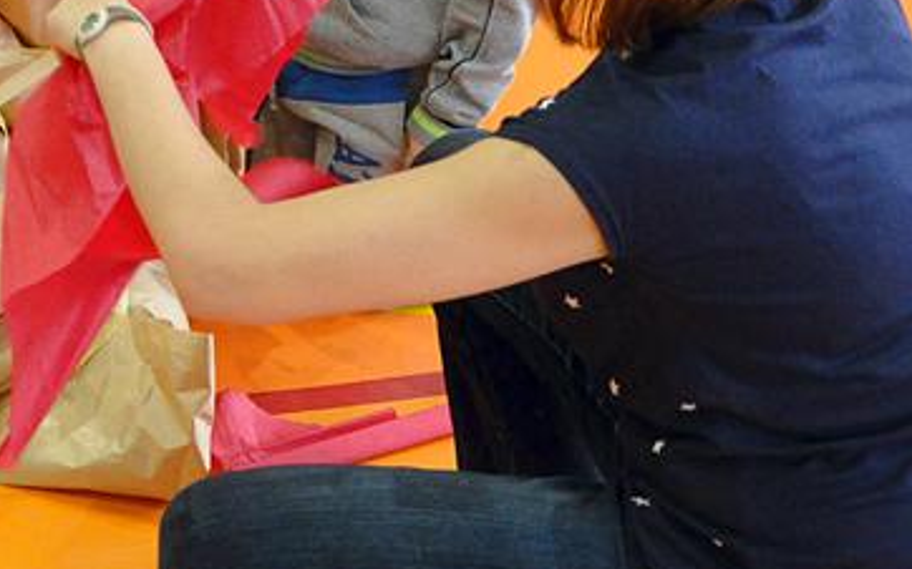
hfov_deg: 24.8
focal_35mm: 79
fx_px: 1963
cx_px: -28
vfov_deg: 16.1
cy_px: -11
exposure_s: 1/80
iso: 3200
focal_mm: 22
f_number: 5.6
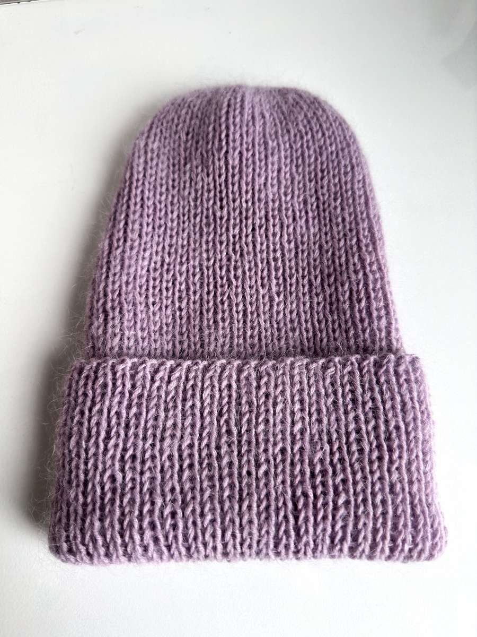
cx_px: 238
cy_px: 318
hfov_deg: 56.8
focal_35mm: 24
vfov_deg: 71.6
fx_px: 441
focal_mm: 6.86
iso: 64
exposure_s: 1/125
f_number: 1.8
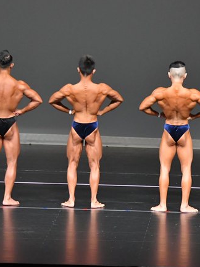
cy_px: 134
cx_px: 178
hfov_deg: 4.3
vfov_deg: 5.7
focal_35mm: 348
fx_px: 2681
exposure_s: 1/400
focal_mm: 135
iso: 5000
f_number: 5.6
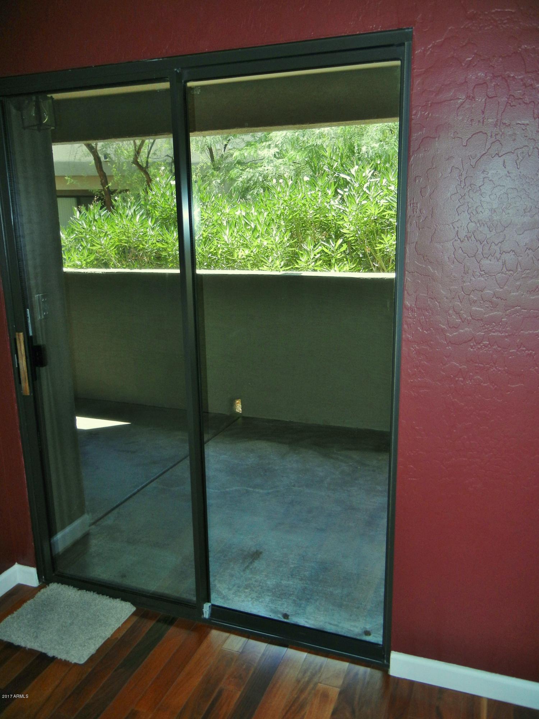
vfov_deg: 60.0
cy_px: 360
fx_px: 623
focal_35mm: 30
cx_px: 270
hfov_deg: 46.8
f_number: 3.5
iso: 160
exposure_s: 1/150
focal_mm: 5.4
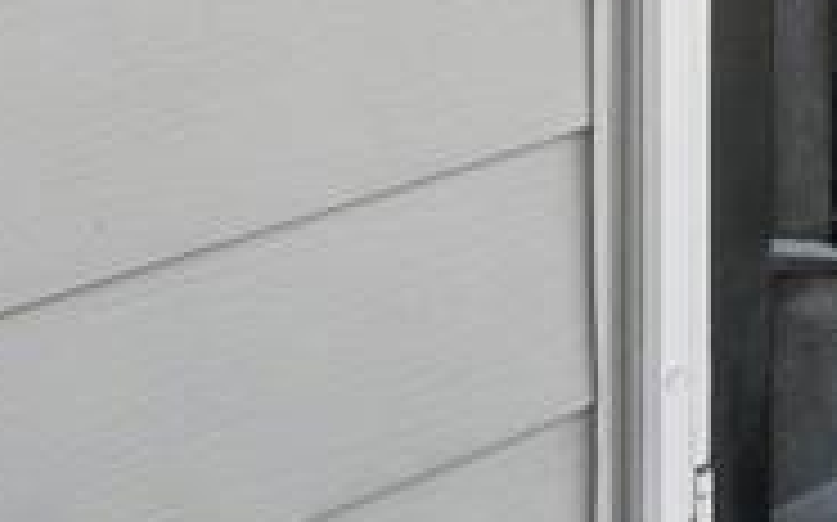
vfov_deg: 13.0
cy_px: -770
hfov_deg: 22.1
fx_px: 1664
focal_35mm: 73
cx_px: 1336
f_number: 8
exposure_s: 1/30
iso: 200
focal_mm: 13
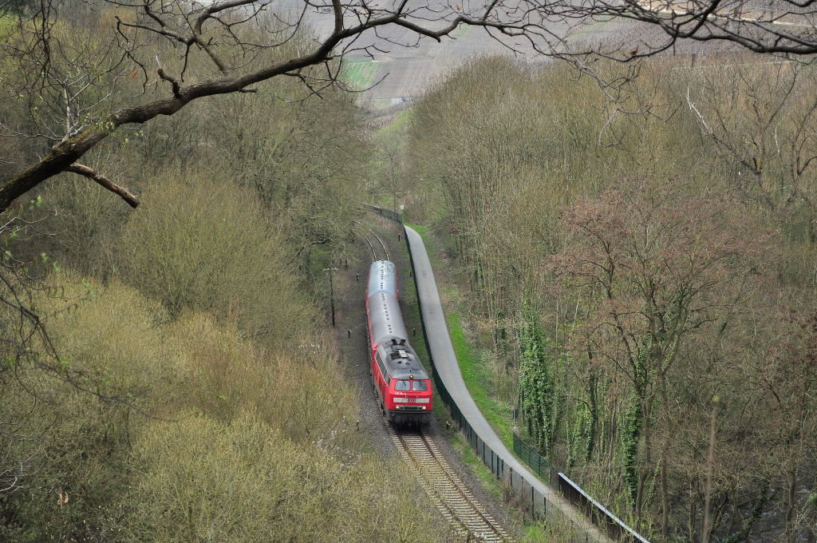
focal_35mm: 82
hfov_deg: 24.6
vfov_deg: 16.5
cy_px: 272
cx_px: 408
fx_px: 1870
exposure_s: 1/1000
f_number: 5.6
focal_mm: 55
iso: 500
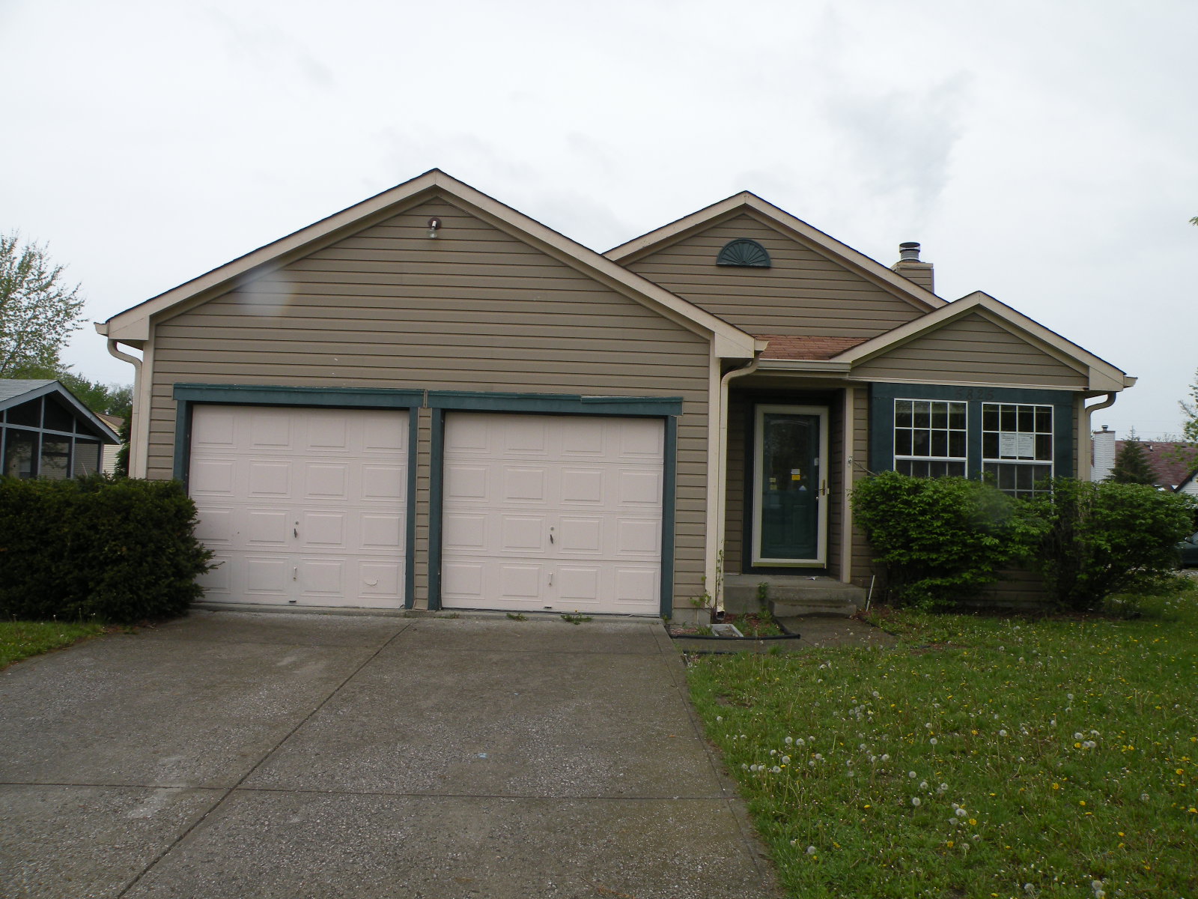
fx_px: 934
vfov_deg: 51.4
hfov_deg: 65.3
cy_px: 450
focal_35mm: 27
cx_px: 599
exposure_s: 1/170
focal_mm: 4.7
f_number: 5
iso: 64
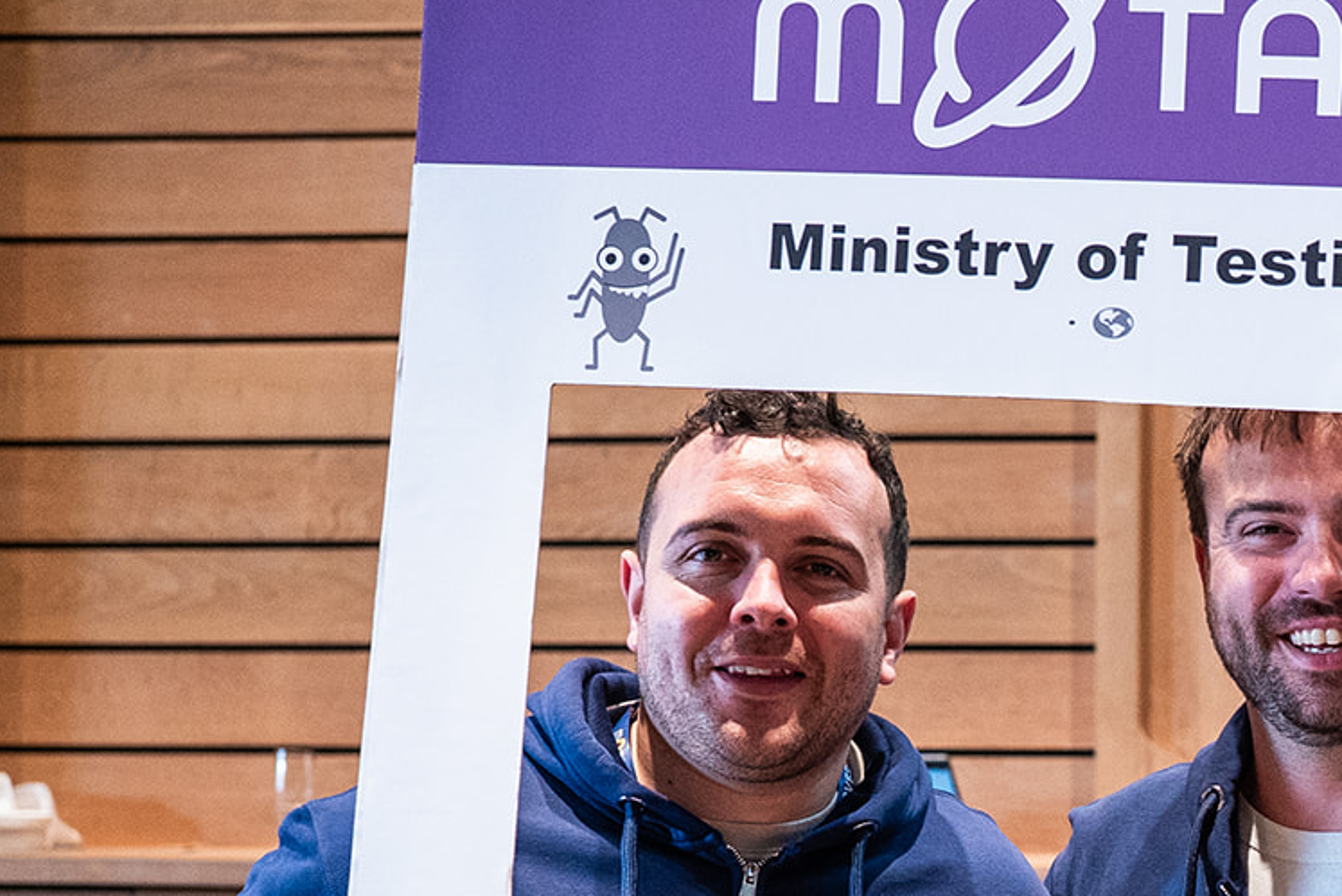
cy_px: 821
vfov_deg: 17.9
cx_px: 1414
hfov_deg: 25.3
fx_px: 2797
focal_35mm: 75
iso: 3200
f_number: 2.8
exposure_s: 1/125
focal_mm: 35
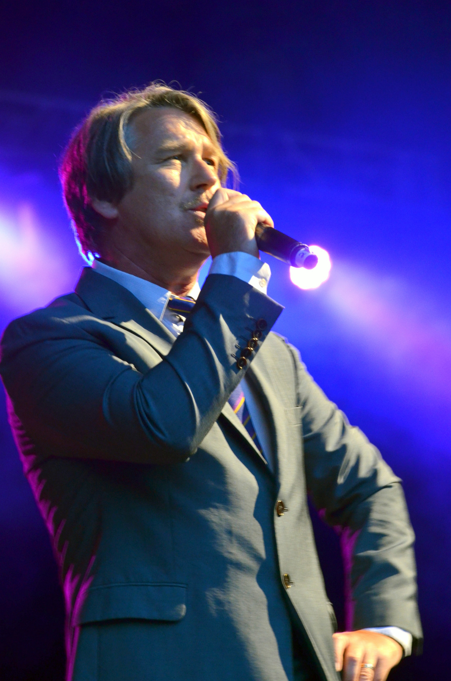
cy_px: 340
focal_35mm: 188
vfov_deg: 11.0
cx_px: 226
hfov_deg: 7.3
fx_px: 3539
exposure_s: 1/80
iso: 1600
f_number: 4.8
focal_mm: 125
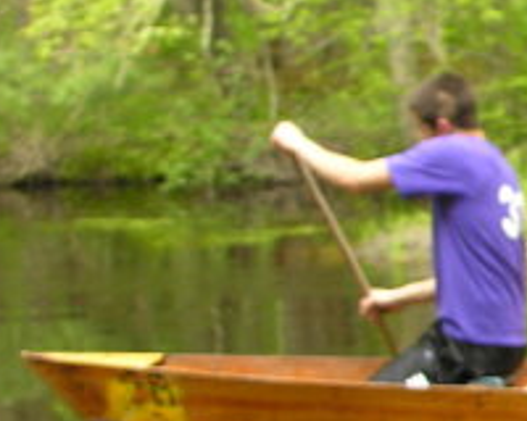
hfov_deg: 12.1
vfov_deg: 10.2
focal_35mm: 150
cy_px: 437
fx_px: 2340
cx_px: 864
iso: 50
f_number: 2.8
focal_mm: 8.9
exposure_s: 1/125
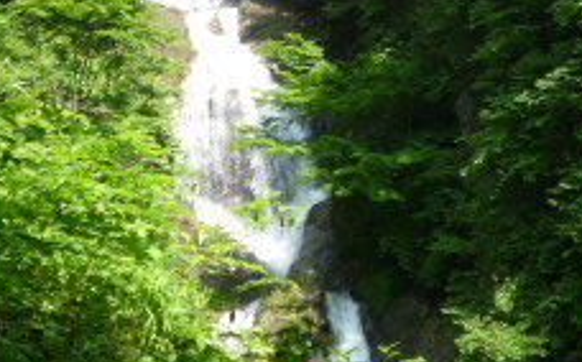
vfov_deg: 9.1
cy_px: -150
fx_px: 2218
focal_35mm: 140
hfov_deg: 14.9
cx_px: 291
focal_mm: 8.3
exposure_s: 1/200
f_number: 4.3
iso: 100
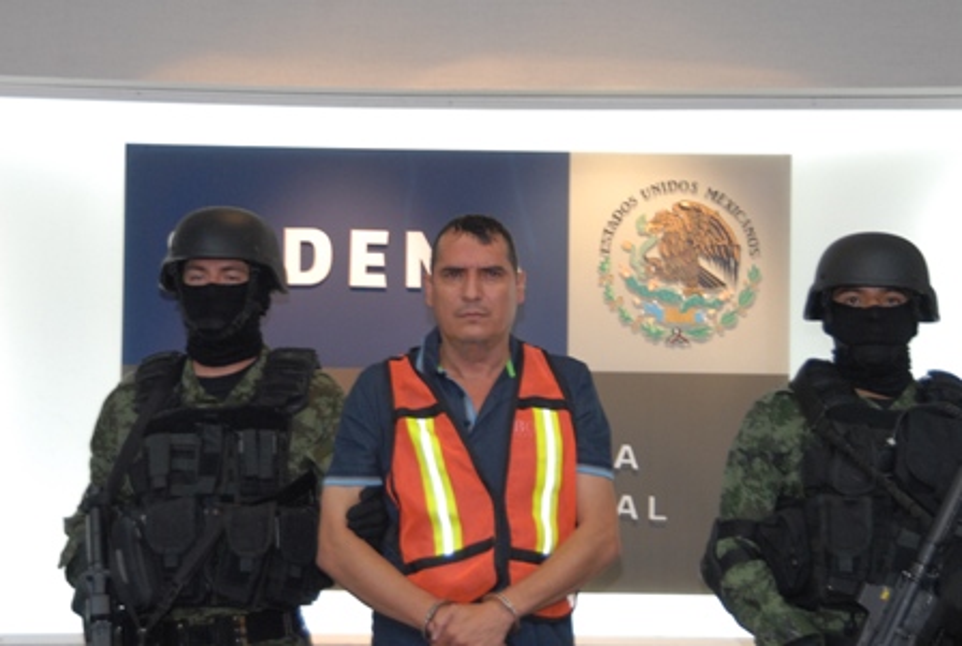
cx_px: 481
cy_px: 323
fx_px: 2812
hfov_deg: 19.4
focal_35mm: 105
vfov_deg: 13.1
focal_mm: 70
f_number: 5
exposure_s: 1/60
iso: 720
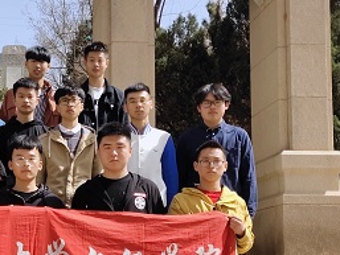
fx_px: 688
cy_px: 192
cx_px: 24
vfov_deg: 20.9
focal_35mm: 70
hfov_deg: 26.7
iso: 50
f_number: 1.8
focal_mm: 4.35
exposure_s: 1/1853
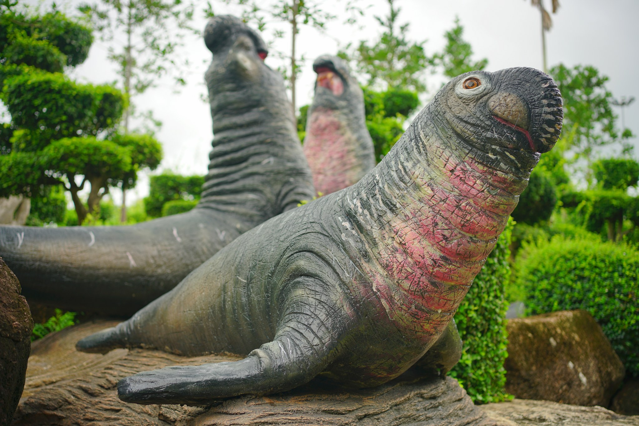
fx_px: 621
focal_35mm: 35
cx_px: 320
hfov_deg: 54.4
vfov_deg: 37.9
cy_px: 213
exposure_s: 1/200
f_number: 2.8
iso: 100
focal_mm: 35
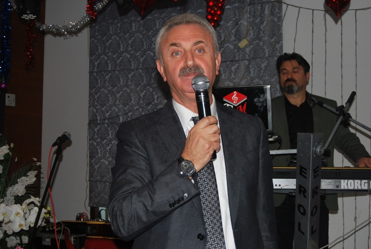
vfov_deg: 22.7
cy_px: 124
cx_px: 186
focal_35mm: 60
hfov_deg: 33.4
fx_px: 619
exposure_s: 1/60
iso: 200
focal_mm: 40
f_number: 5
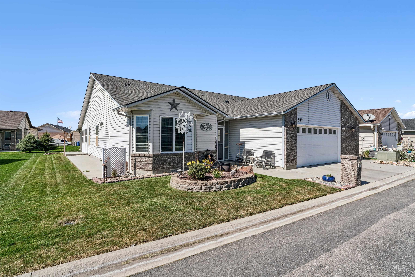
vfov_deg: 65.1
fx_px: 217
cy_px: 138
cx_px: 208
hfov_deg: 87.5
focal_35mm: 19
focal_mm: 18.8
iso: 400
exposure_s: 1/500
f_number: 13
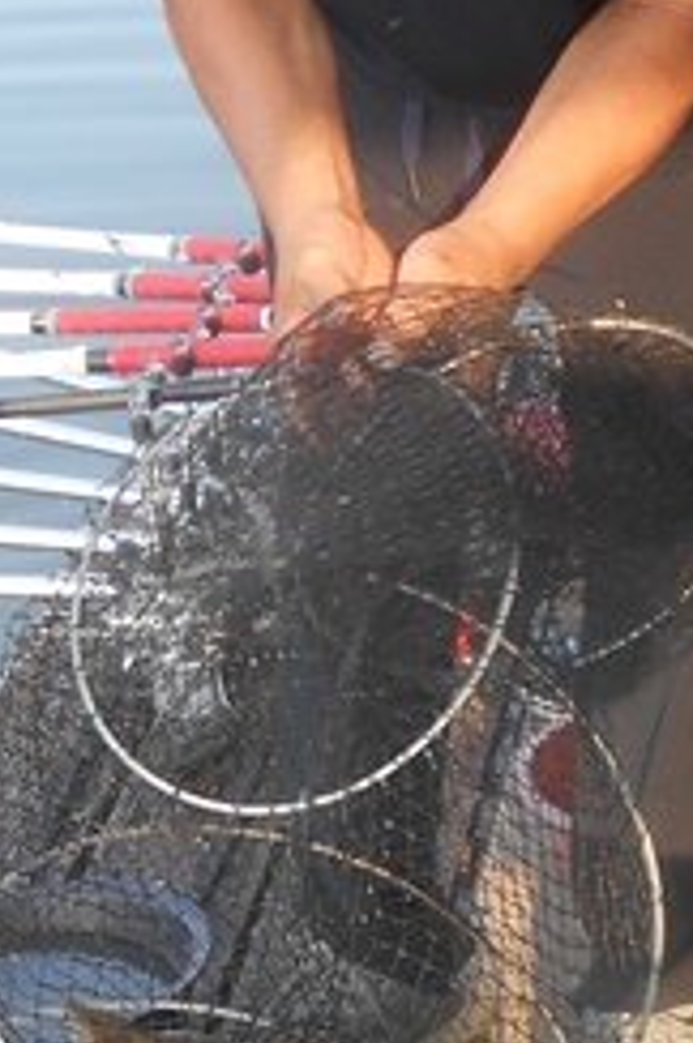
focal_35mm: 111
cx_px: 351
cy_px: 1009
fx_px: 3214
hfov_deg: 12.3
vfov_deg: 18.0
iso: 80
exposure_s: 1/160
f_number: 3.2
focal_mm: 4.6
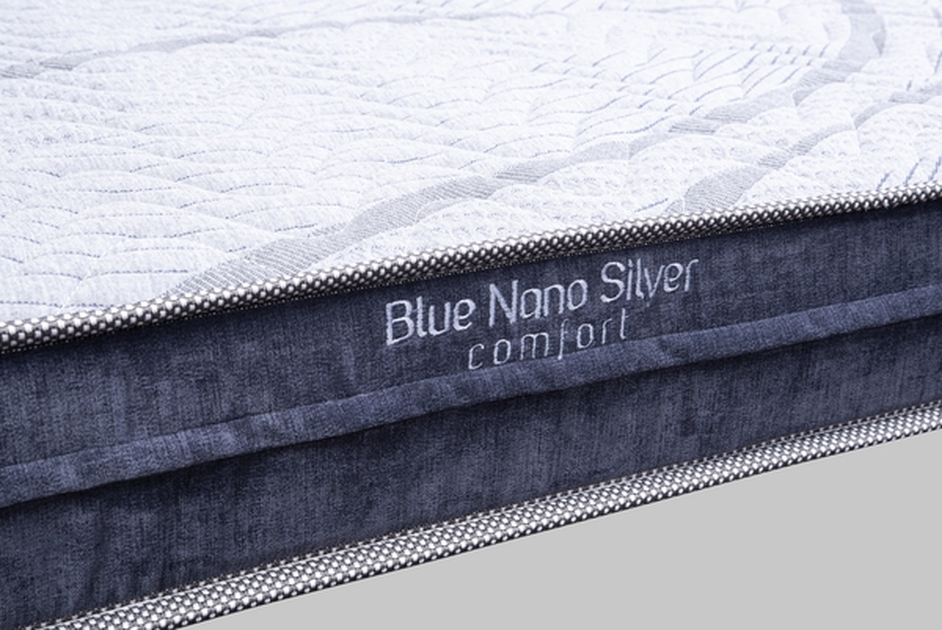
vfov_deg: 19.5
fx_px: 1833
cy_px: 315
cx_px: 471
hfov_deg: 28.8
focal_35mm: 70
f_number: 13
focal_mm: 70
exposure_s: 1/160
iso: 160
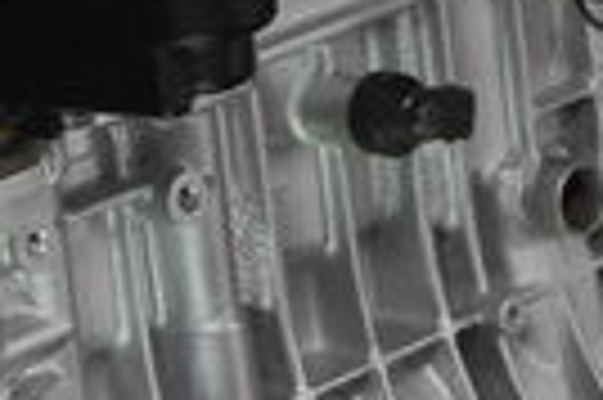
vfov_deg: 4.0
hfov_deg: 6.0
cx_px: 324
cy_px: 99
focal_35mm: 344
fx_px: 5755
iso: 800
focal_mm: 48
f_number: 5.6
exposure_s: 1/60
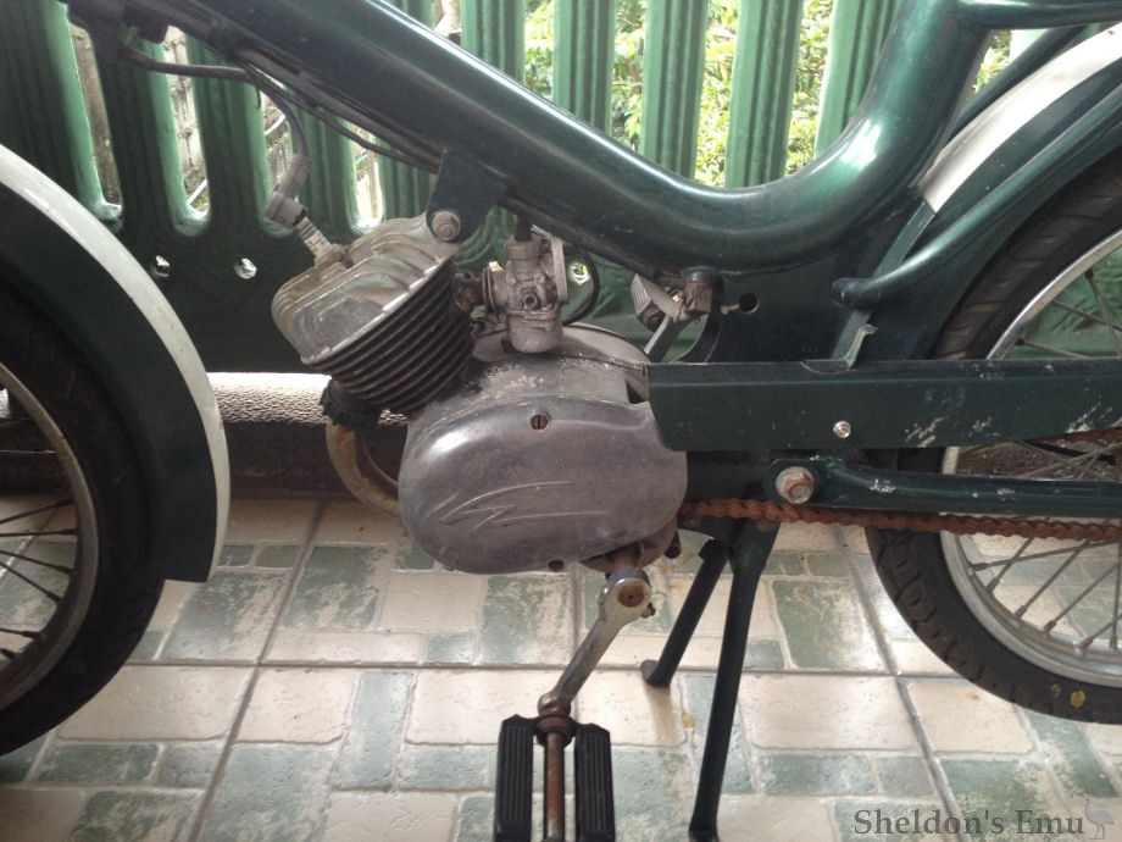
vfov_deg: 40.7
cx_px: 561
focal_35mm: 35
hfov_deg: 52.6
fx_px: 1134
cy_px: 421
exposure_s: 1/20
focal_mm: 4.28
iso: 64
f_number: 2.4
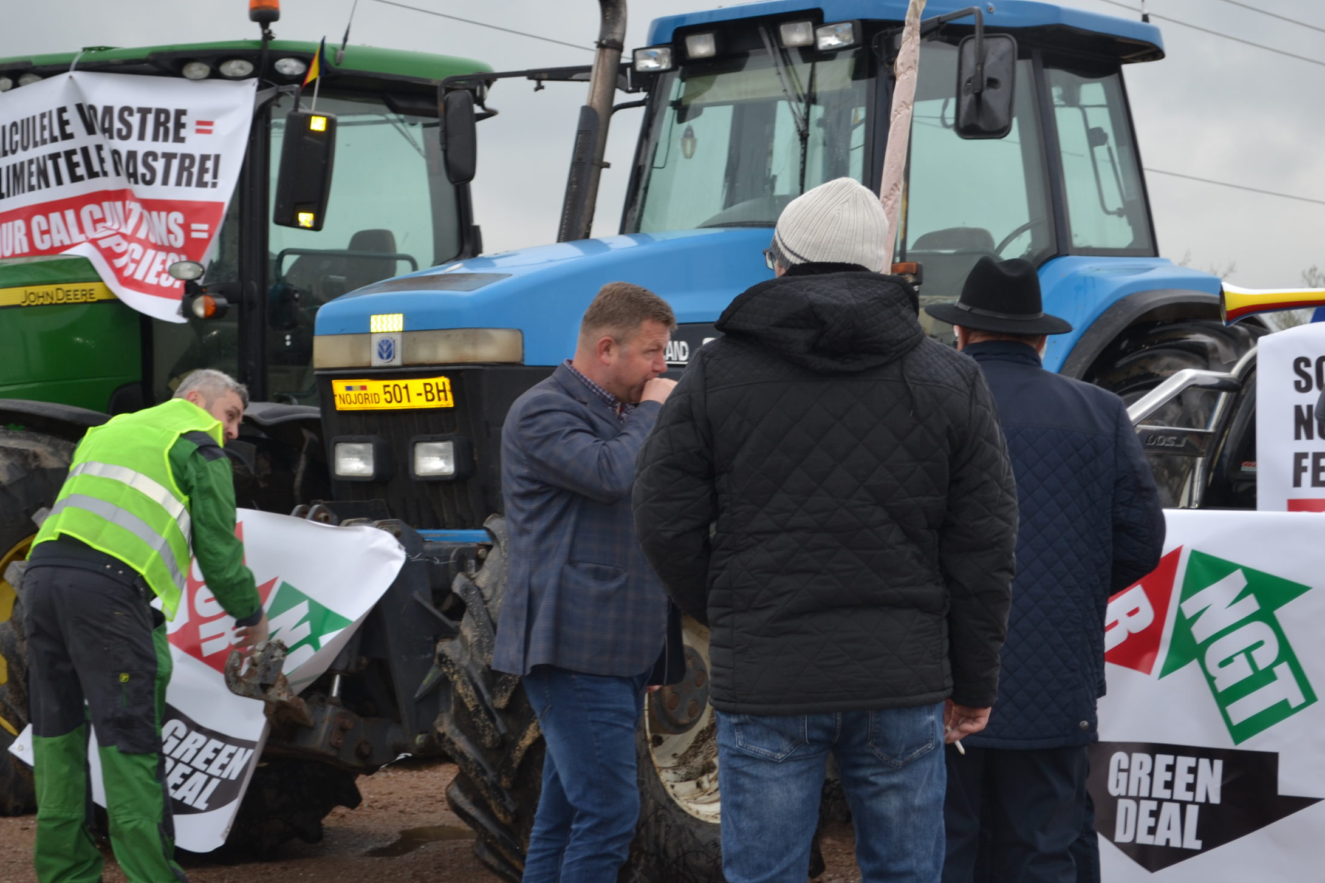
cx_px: 689
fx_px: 2981
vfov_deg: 16.8
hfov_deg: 25.1
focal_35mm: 81
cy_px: 375
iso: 100
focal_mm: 46
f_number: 5.3
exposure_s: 1/125
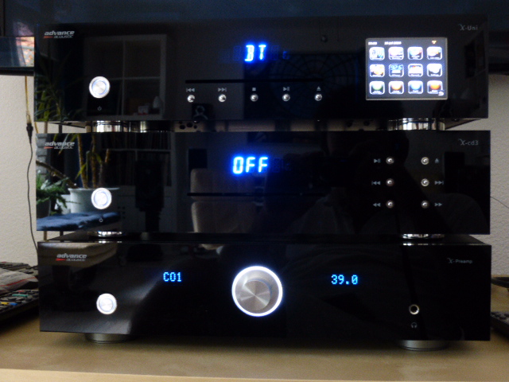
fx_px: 691
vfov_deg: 30.9
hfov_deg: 40.4
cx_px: 254
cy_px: 191
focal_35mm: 47
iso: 800
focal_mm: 8
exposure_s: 1/8
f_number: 3.9
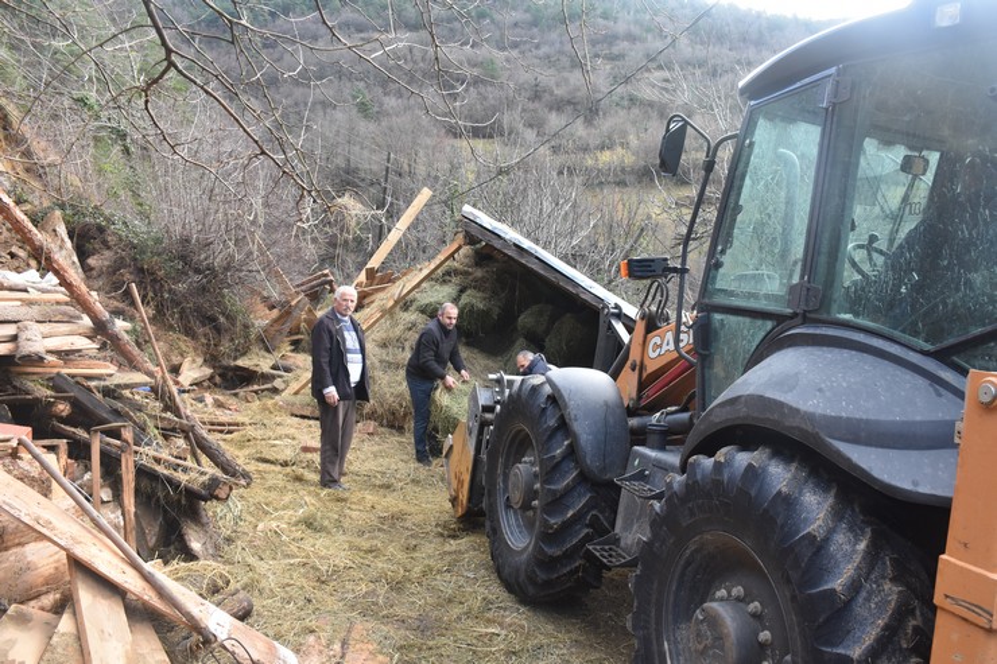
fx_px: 748
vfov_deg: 47.9
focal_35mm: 27
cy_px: 332
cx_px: 498
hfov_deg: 67.4
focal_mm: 18
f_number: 6.3
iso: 800
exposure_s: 1/160
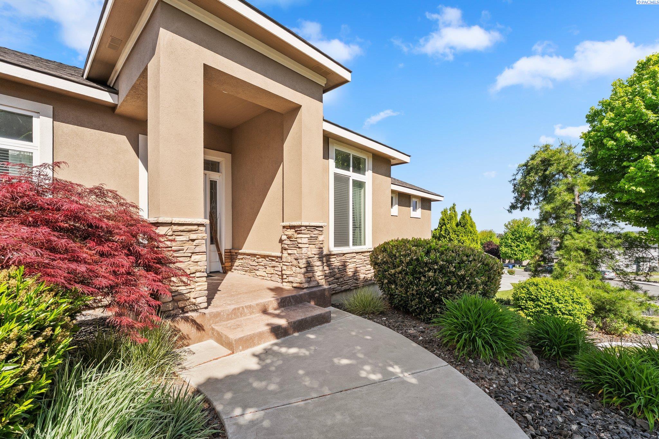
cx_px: 330
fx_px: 275
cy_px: 220
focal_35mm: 15
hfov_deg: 100.4
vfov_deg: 77.3
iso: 100
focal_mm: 15
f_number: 9
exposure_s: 1/250
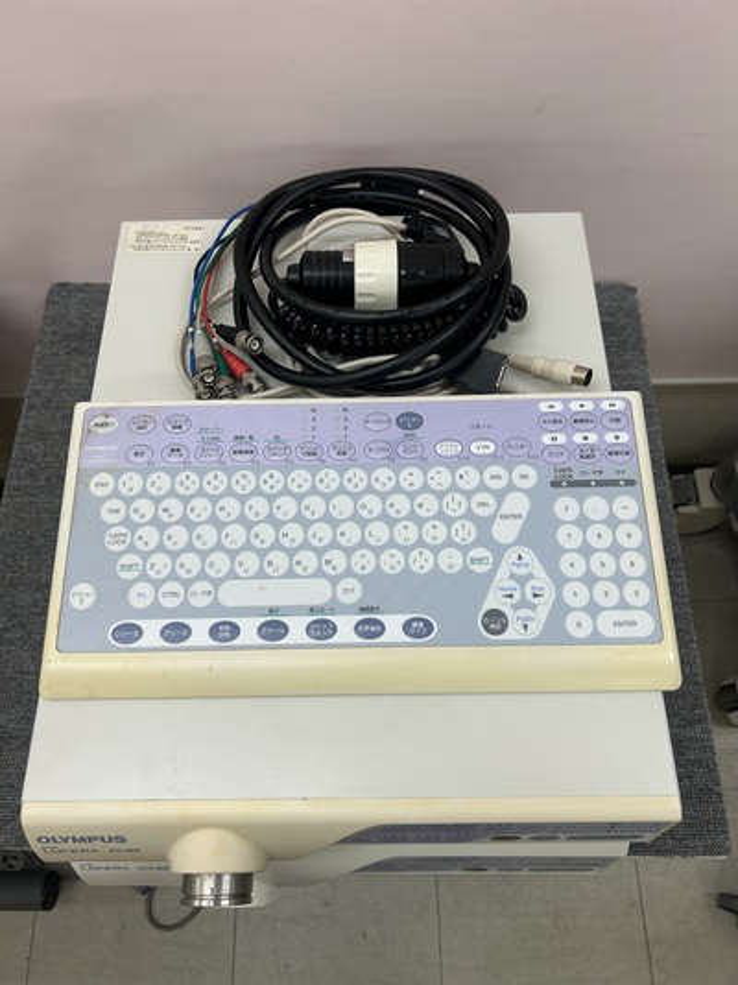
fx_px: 740
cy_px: 492
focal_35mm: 26
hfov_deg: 53.0
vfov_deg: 67.3
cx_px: 369
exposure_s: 1/175
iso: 40
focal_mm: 5.7
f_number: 1.5
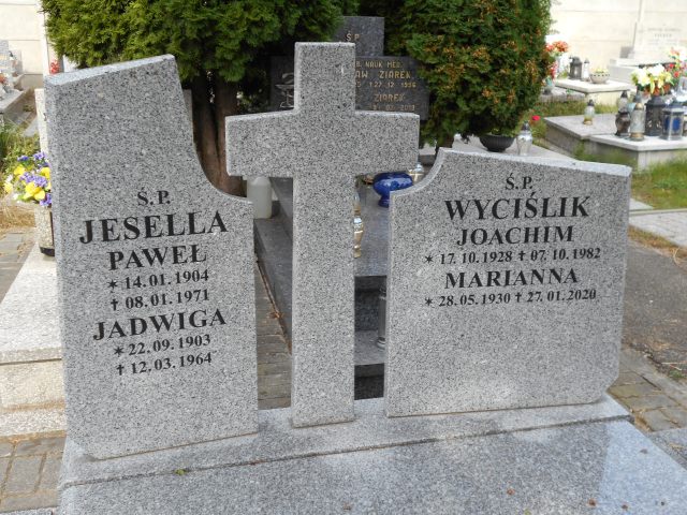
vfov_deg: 36.8
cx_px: 344
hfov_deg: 47.9
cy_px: 258
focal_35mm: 39
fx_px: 774
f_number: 3.9
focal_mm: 6.7
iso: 80
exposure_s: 1/160
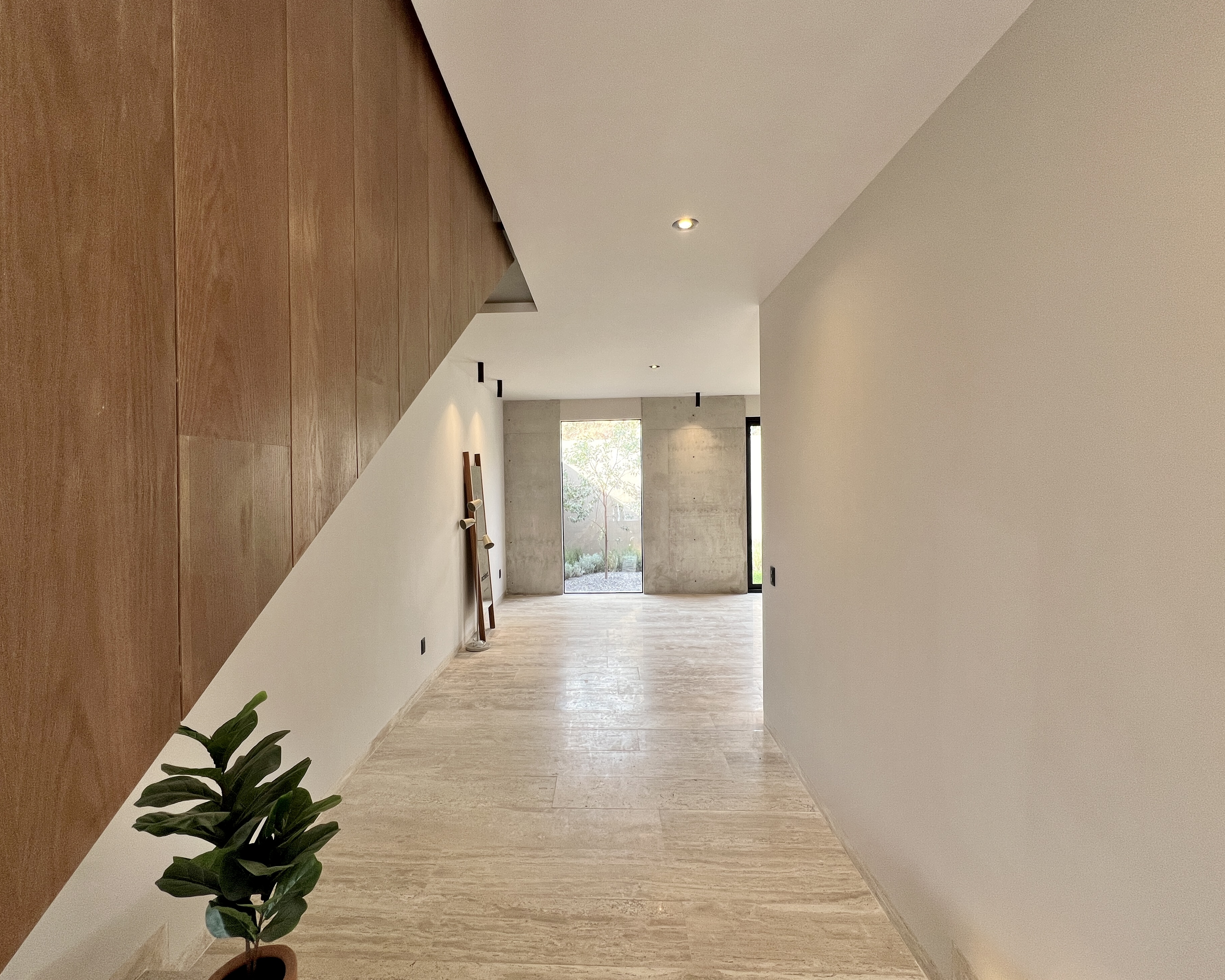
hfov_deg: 100.6
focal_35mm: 14
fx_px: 508
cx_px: 582
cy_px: 493
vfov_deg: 88.0
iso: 64
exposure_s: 1/99
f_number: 1.8
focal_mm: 1.57
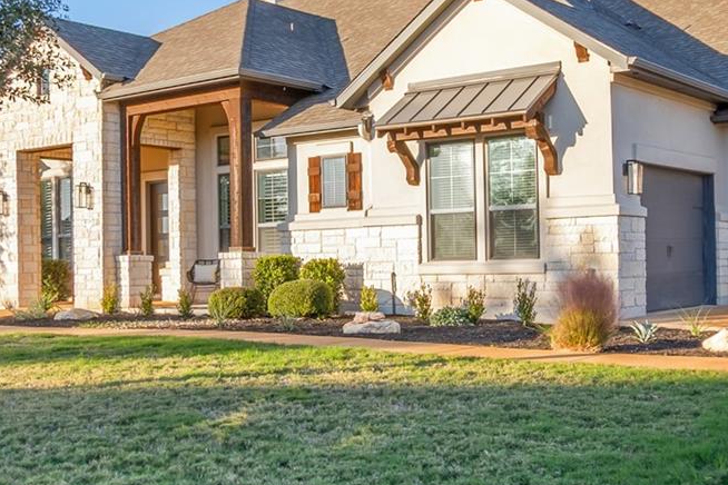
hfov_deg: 41.8
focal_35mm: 47
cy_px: 241
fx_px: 950
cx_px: 425
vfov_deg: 28.6
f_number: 9
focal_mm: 10
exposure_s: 1/100
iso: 125
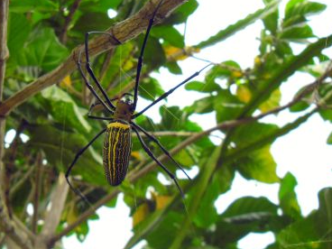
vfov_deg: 30.9
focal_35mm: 47
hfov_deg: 39.9
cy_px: 120
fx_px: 451
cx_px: 110
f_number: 3.5
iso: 80
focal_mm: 4.9
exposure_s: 1/206
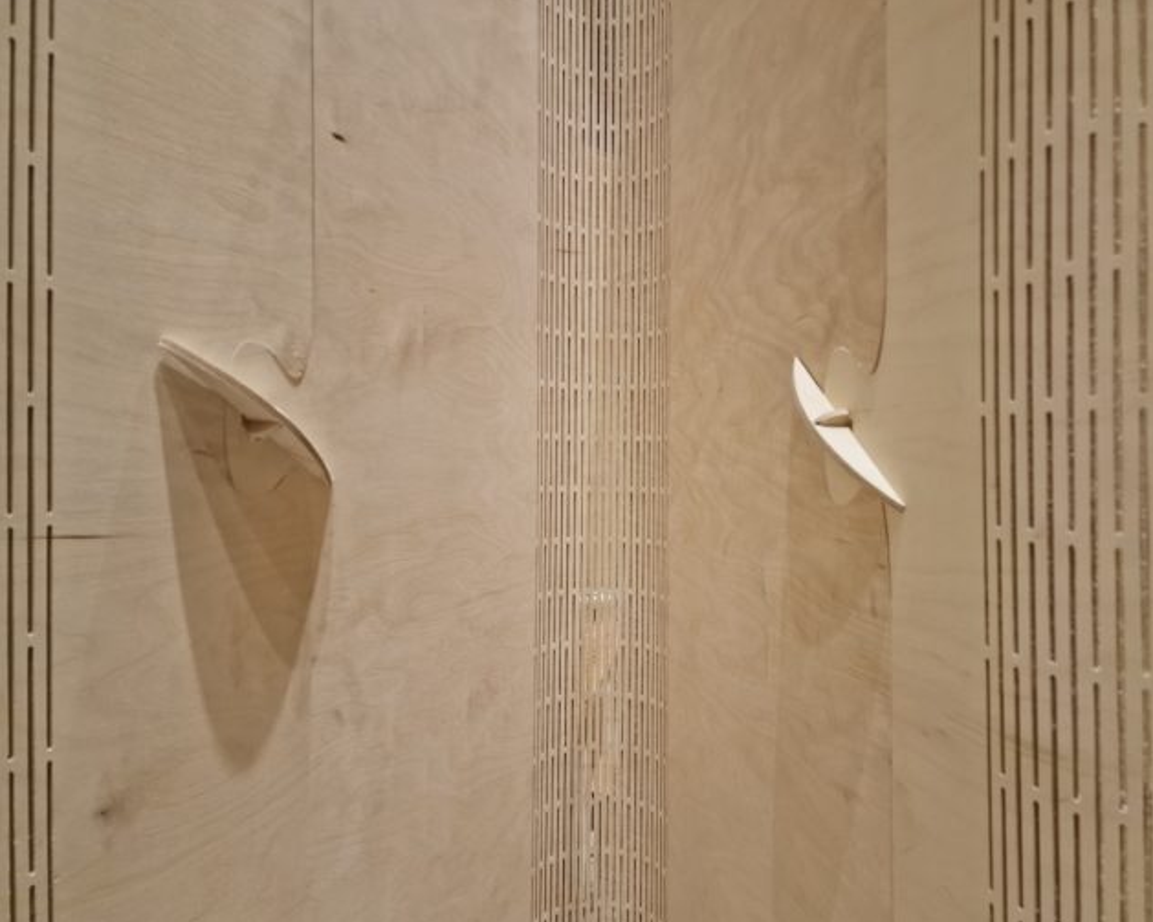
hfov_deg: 67.9
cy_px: 472
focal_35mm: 25
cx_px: 640
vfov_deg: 56.8
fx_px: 853
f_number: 1.8
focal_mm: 6.4
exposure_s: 1/50
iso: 500
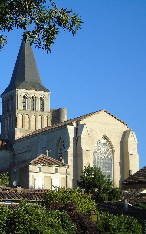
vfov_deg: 17.8
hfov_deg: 11.1
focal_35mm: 117
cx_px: 3
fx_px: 745
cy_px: 118
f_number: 4.1
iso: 80
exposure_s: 1/500
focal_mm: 15
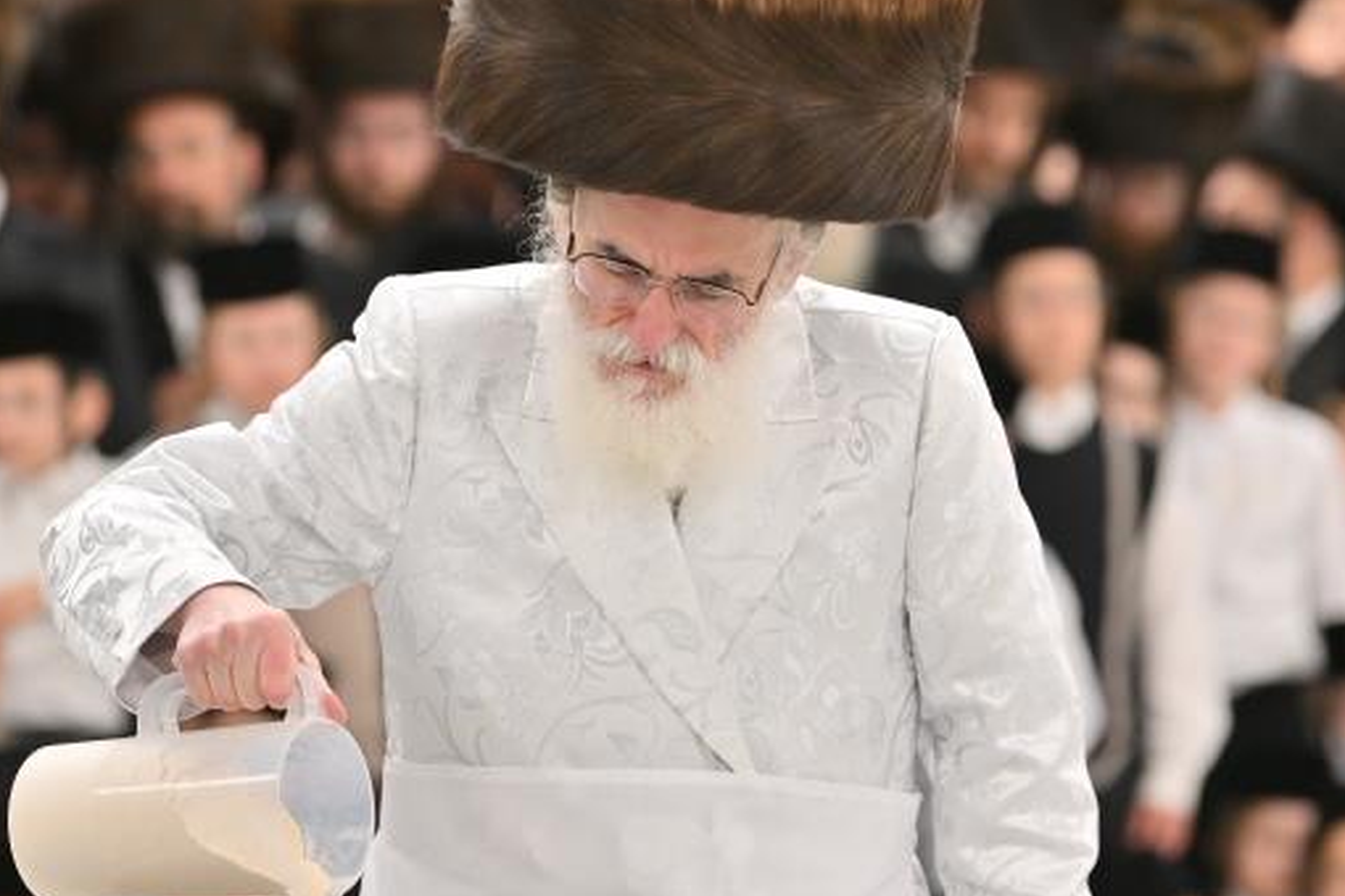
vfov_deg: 4.7
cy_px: 331
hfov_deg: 7.1
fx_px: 10871
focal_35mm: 291
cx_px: 691
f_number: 2.8
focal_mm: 145
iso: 200
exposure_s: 1/200
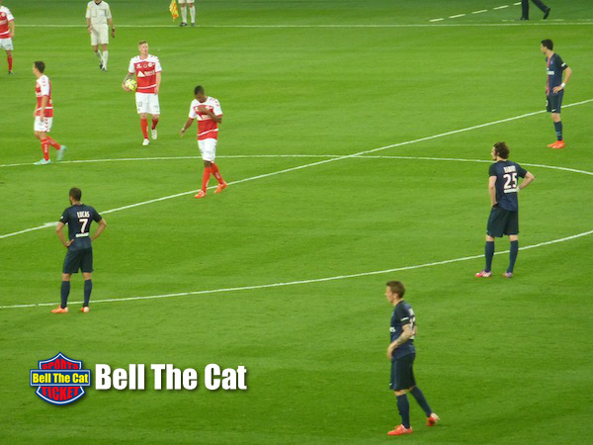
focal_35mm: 300
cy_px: 222
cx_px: 296
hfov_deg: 6.6
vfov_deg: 5.0
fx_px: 5139
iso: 400
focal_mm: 49.2
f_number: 4.9
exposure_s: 1/60
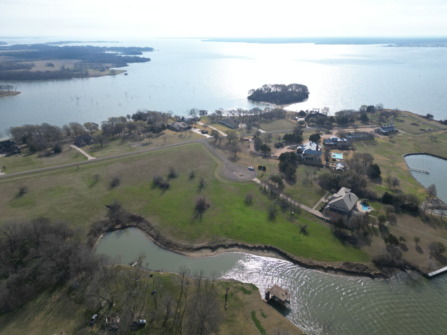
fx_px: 310
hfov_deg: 71.6
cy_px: 168
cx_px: 224
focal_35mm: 24
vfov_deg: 56.8
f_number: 1.7
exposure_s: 1/3000
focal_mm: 6.72
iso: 110
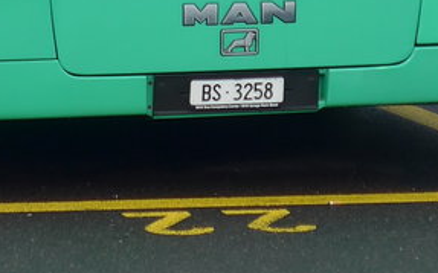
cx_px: 168
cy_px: -323
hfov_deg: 7.6
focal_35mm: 275
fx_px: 3281
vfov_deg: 4.7
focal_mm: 12.7
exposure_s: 1/500
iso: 80
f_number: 3.7
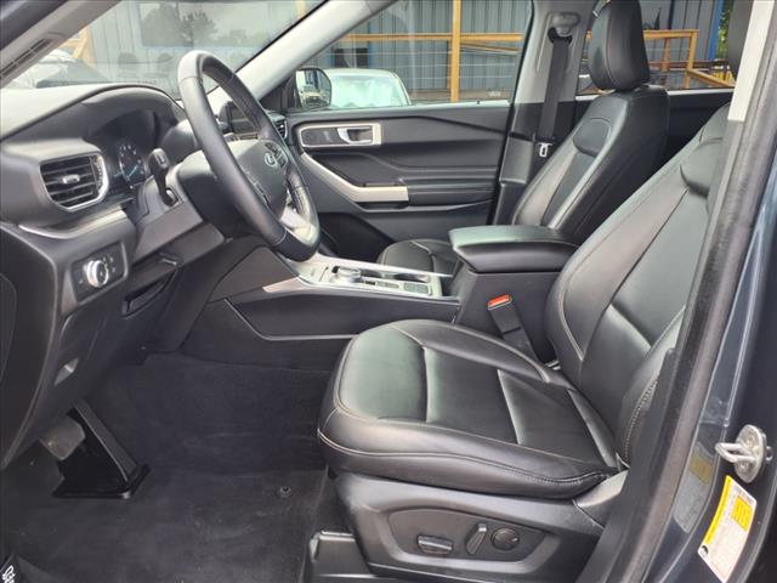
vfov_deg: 51.4
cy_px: 292
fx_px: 606
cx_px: 388
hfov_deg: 65.3
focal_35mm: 27
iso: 40
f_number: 1.9
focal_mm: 3.58
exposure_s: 1/123
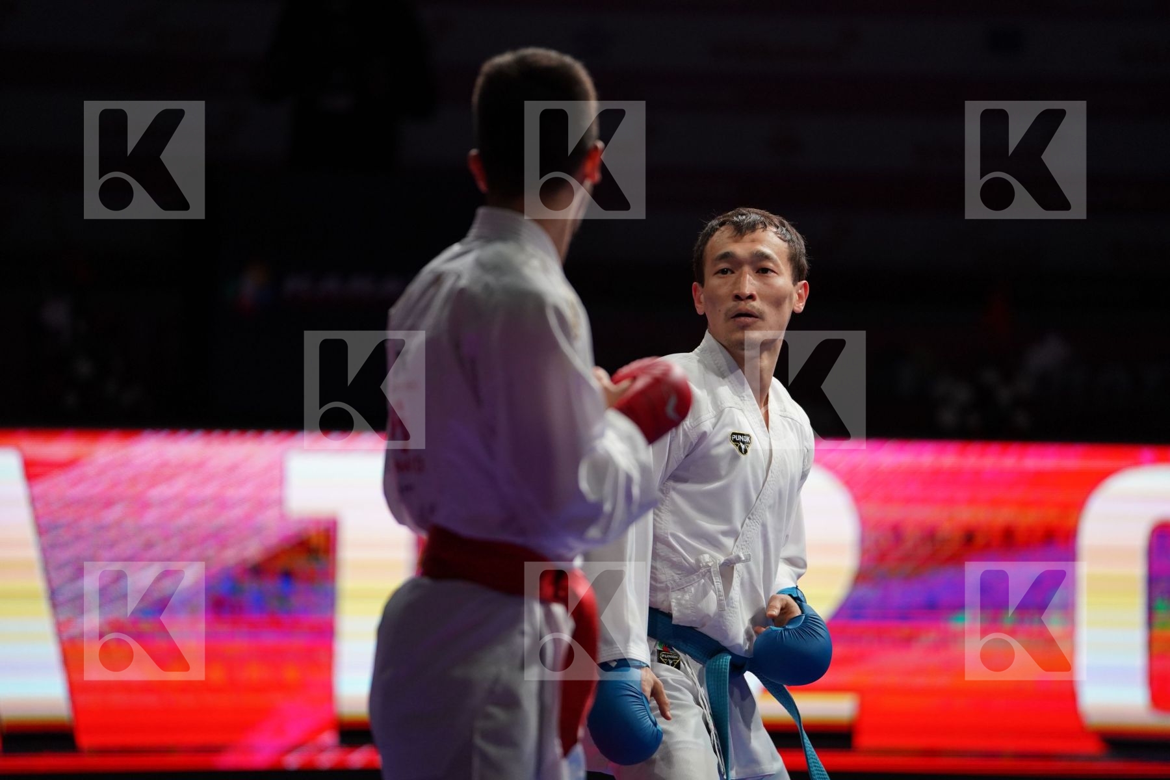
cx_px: 585
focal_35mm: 192
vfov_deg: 7.2
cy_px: 390
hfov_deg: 10.7
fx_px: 6240
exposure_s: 1/1000
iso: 2000
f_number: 2.8
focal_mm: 192
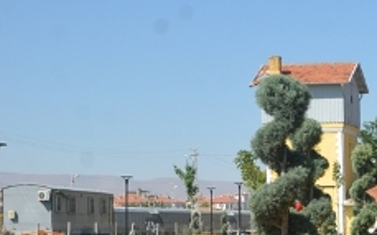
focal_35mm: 128
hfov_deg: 15.3
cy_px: 230
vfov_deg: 10.2
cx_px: 525
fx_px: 1315
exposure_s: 1/250
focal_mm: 30
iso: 110
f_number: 8
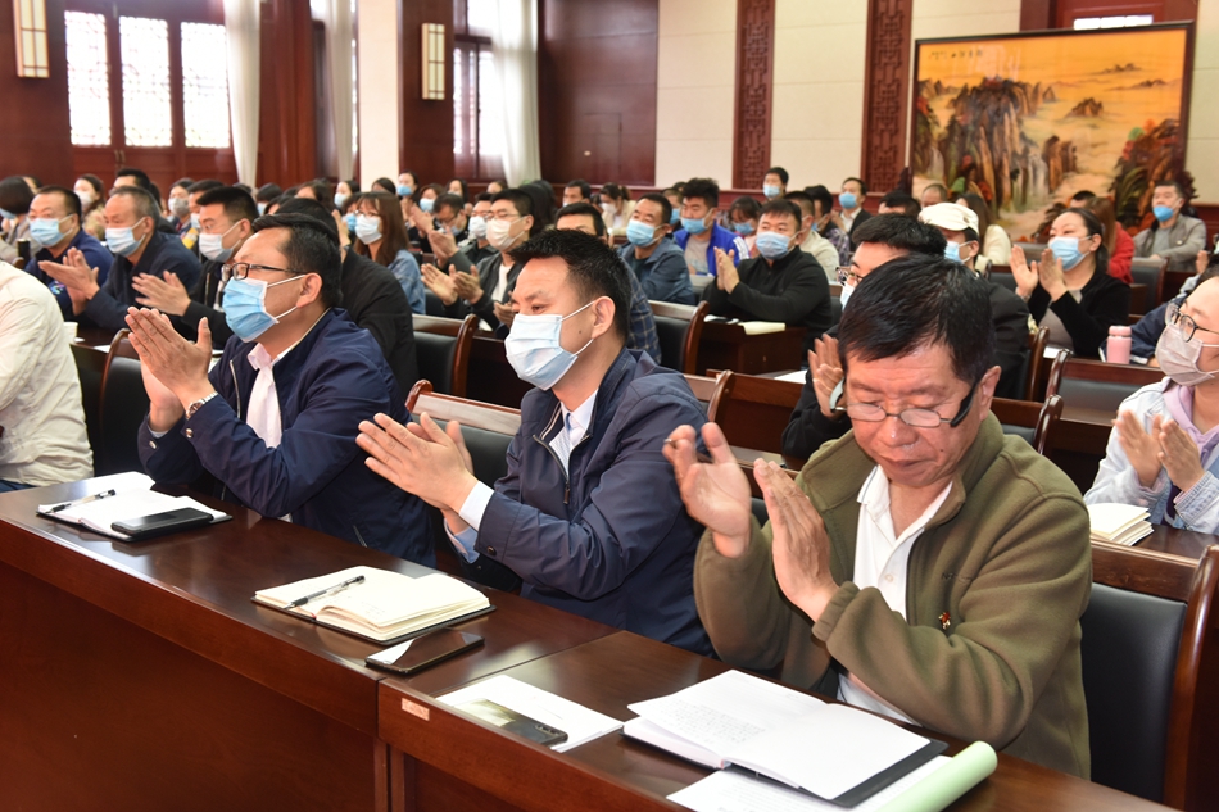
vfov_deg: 33.4
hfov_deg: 48.5
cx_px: 610
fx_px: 1354
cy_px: 406
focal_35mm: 40
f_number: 5.6
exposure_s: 1/60
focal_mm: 40
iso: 1600
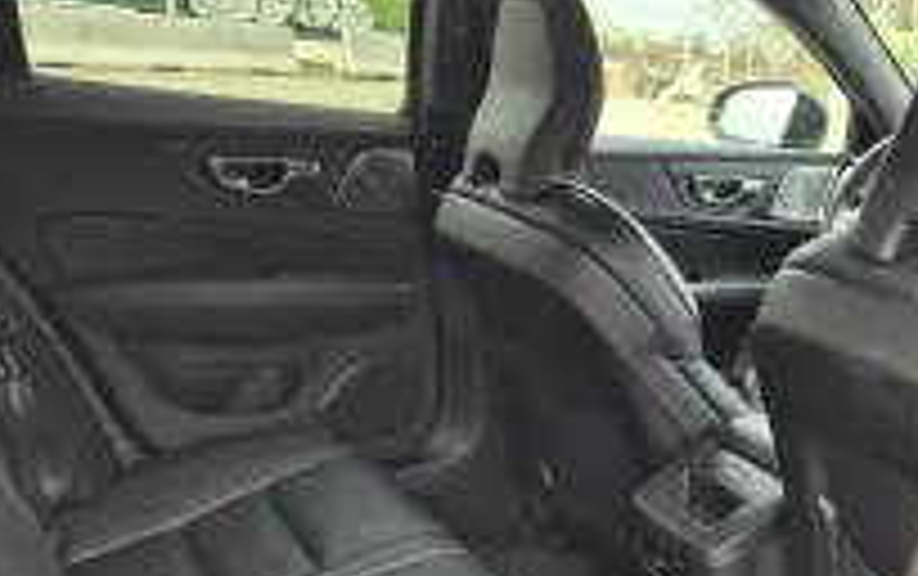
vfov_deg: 29.3
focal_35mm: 43
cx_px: 594
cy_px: 454
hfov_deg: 45.6
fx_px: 1077
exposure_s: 1/180
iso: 50
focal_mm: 5.4
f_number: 1.8
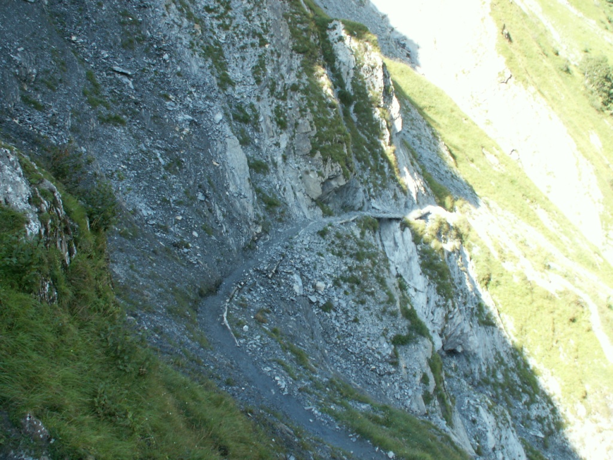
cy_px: 230
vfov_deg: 40.7
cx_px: 306
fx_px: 620
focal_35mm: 35
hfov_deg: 52.6
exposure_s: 1/25
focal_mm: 5.86
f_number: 7.1
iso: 50
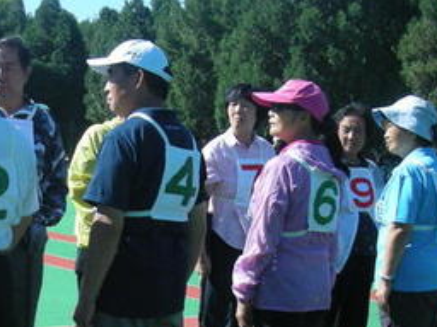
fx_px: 1035
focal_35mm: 82
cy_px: 272
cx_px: 41
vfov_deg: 17.8
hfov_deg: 23.2
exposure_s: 1/125
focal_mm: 5.8
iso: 74
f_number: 7.9
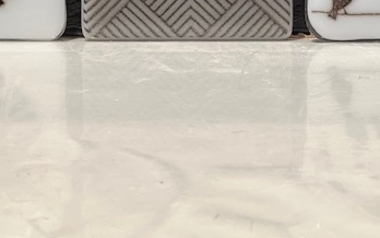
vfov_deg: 8.7
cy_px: -13
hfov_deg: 13.9
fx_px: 1554
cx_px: 181
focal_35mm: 150
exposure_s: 1/40
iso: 200
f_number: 2.8
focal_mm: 9
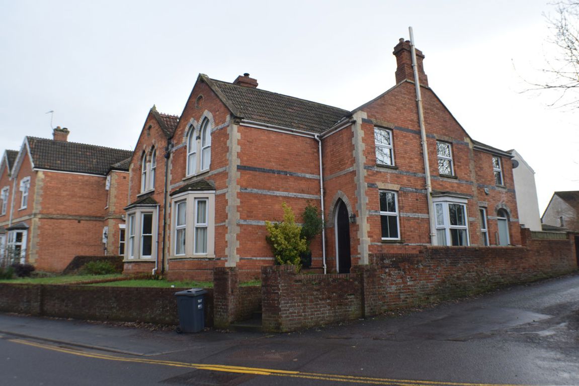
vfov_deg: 41.7
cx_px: 290
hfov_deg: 59.5
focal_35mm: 32
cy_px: 193
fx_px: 507
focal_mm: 21
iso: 360
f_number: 8
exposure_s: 1/250
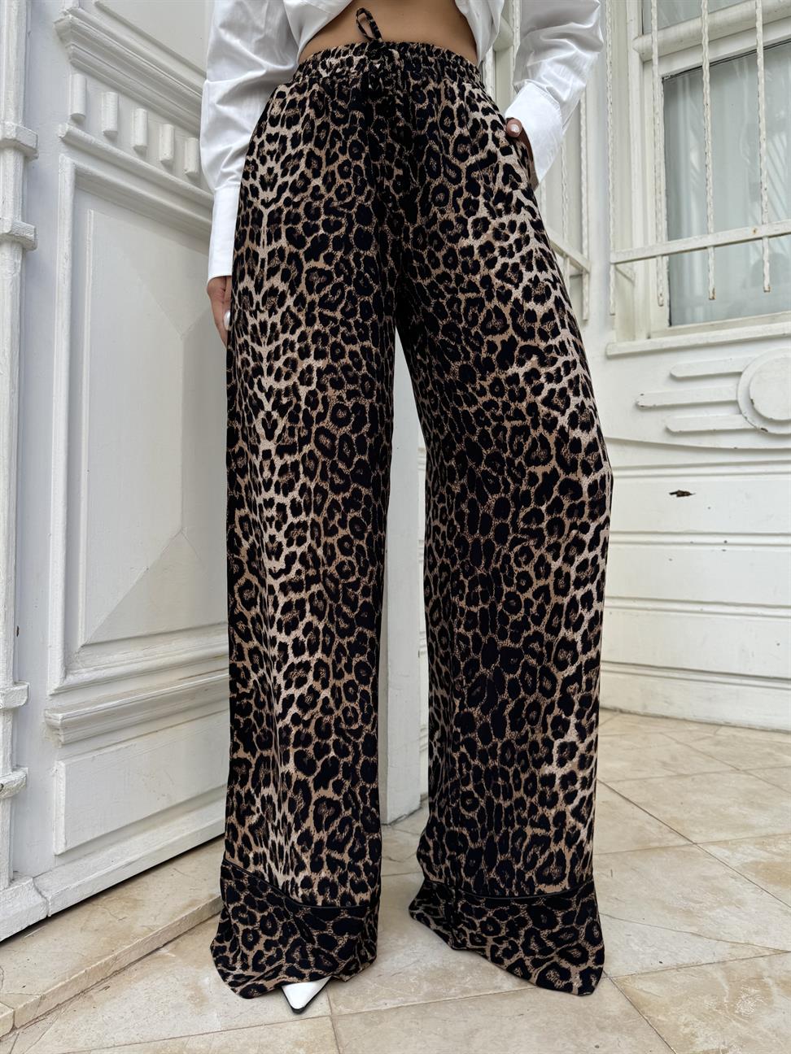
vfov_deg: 71.6
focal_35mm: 24
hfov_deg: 56.8
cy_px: 527
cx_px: 396
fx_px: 731
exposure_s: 1/428
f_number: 1.78
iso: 80
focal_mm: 6.76
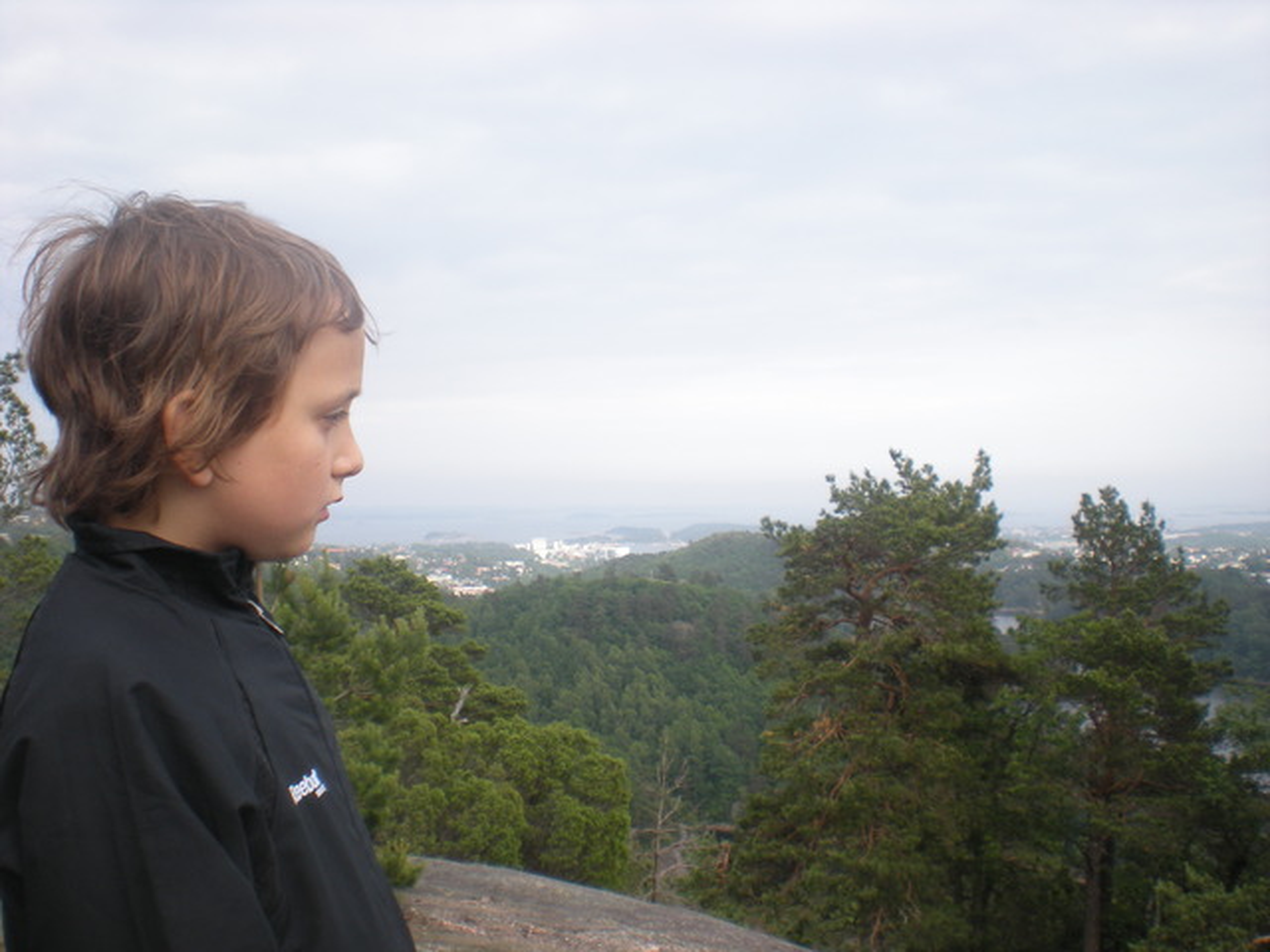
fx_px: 1394
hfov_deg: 49.0
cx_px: 635
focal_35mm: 38
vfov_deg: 37.7
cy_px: 476
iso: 64
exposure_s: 1/162
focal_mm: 6.3
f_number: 4.6
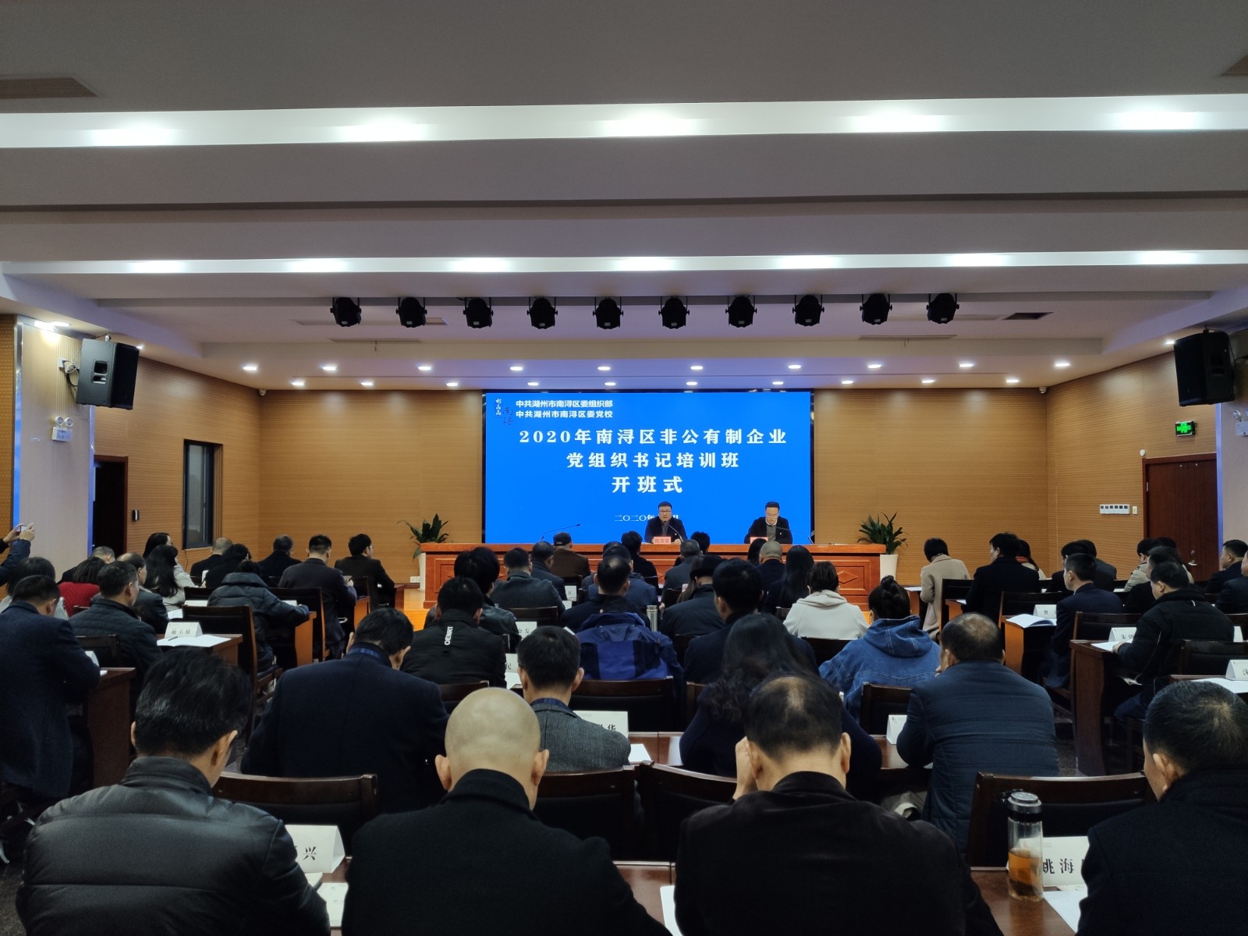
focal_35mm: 26
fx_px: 937
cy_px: 468
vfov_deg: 53.1
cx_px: 624
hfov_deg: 67.3
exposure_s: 1/50
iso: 205
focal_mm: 4.75
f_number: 1.75
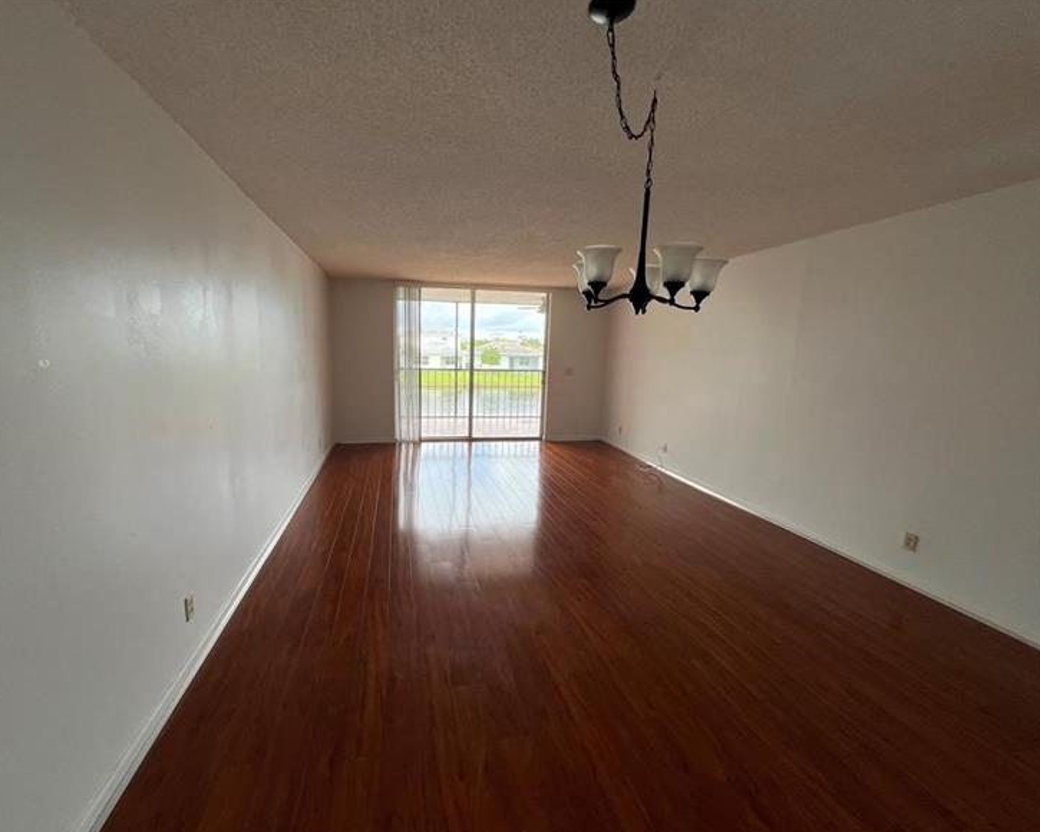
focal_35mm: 14
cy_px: 423
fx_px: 431
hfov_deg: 100.4
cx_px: 472
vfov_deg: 88.0
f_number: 1.8
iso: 32
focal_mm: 1.57
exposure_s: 1/99
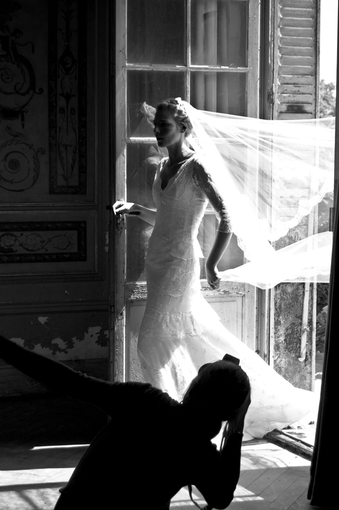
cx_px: 170
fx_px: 1167
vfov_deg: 24.6
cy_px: 255
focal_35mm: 82
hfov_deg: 16.5
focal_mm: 55
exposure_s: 1/125
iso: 200
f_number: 5.6
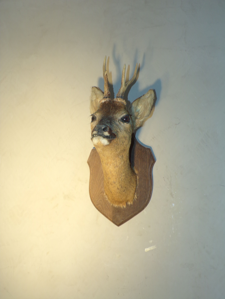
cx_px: 112
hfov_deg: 38.7
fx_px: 321
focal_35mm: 37
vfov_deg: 50.1
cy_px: 150
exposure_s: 1/34
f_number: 3.3
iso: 136
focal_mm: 6.6
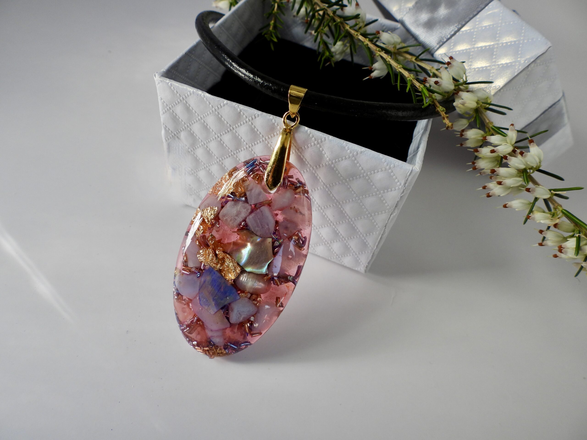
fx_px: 407
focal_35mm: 24
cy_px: 220
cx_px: 294
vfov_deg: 56.8
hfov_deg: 71.6
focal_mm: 4.3
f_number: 2.8
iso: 100
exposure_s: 1/250
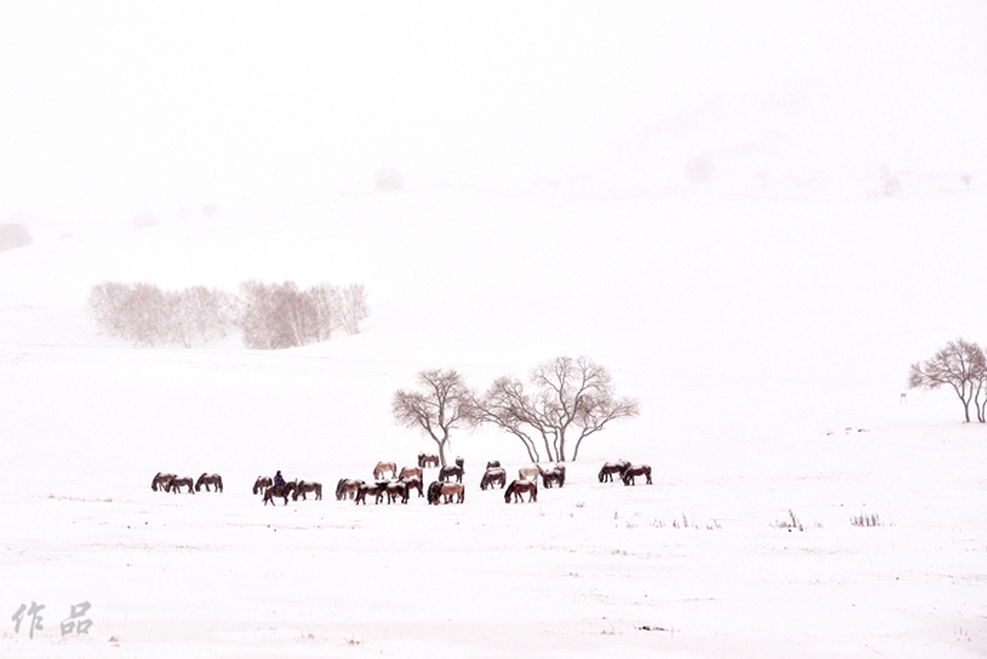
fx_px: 2221
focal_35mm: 81
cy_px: 297
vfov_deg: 16.9
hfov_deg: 25.0
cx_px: 419
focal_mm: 70
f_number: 11
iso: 1000
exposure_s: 1/1250
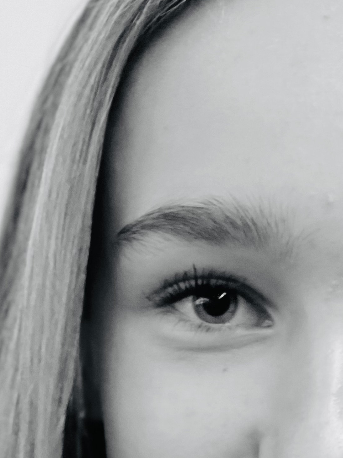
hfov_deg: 6.9
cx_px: 338
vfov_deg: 9.3
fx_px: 2815
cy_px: 408
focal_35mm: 213
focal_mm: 9
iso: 320
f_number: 2.8
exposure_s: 1/25
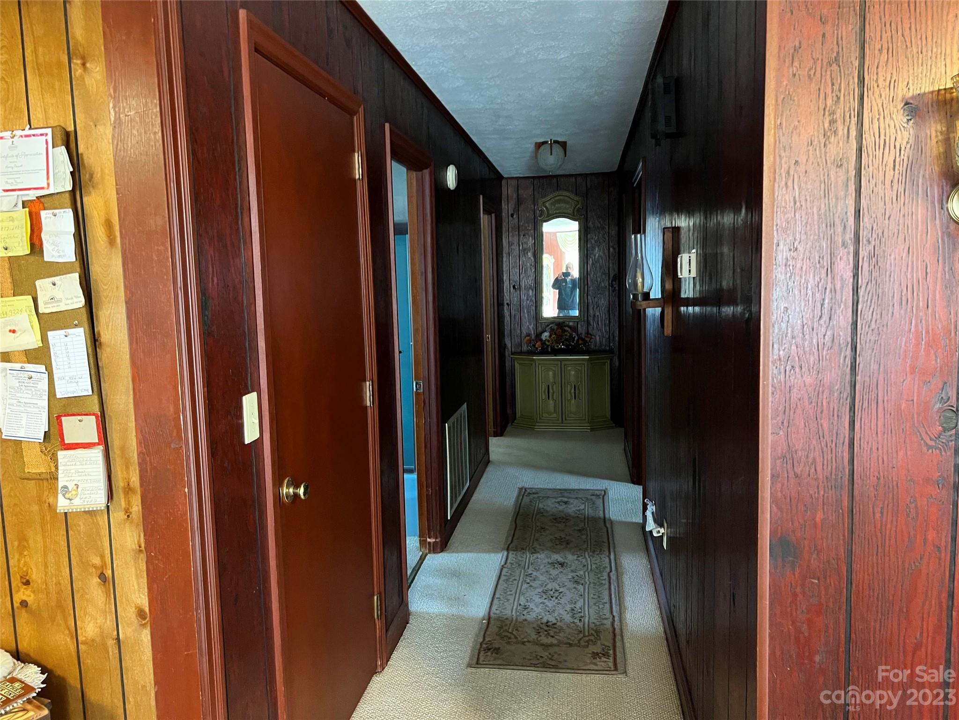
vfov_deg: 53.1
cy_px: 360
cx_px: 480
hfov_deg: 67.3
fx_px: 720
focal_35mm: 26
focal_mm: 5.7
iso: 500
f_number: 1.5
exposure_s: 1/30
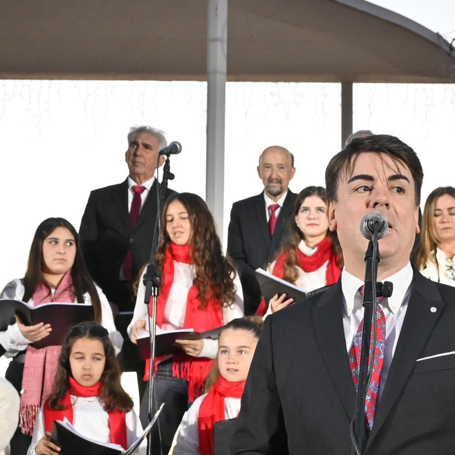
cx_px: 391
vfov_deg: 18.6
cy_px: 333
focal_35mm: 93
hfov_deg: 18.4
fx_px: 1383
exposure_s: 1/320
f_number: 4.8
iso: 2000
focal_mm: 30
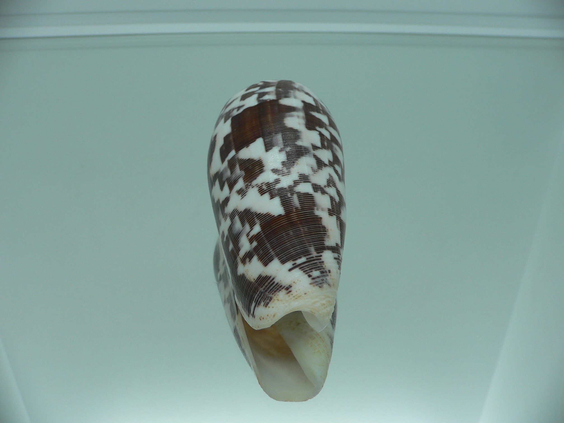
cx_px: 282
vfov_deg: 40.7
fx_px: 570
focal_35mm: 35
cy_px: 212
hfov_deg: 52.6
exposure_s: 1/80
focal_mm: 4.6
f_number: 2.8
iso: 80
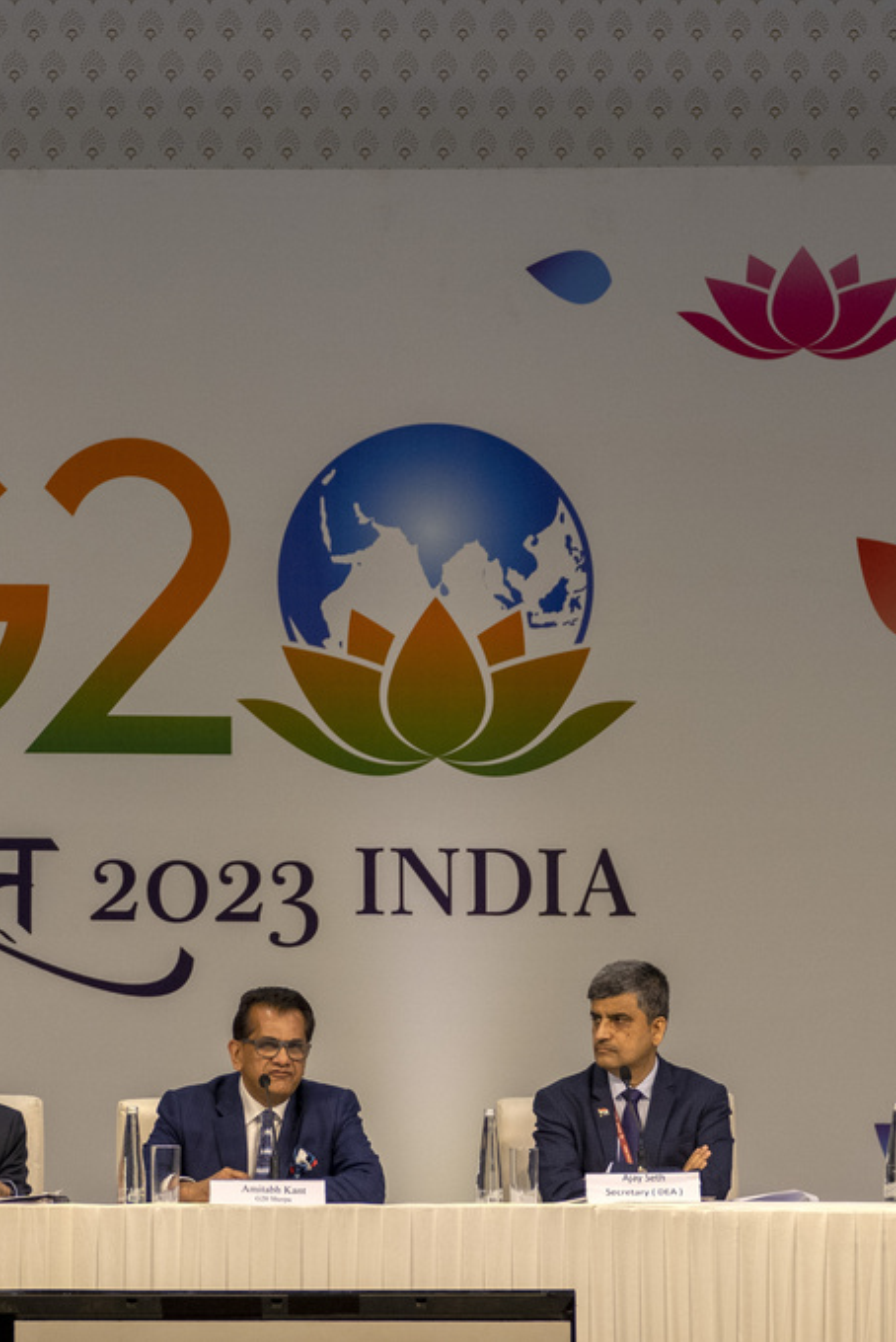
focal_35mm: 286
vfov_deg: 7.2
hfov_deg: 4.8
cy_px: 670
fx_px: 10666
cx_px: 199
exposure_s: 1/400
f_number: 2.8
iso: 640
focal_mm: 127
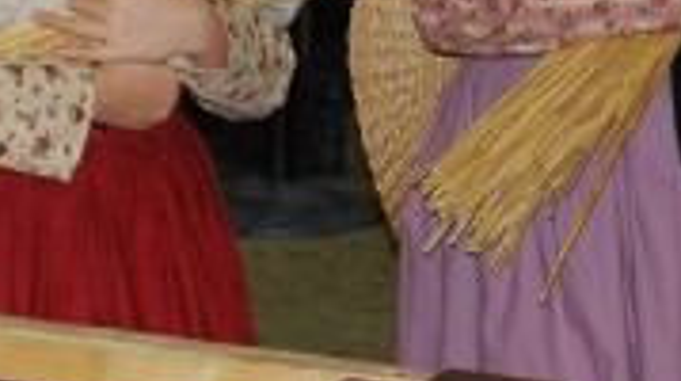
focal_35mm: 203
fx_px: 3660
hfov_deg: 10.6
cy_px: -90
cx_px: 624
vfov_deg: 5.9
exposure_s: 1/60
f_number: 5.3
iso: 250
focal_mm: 36
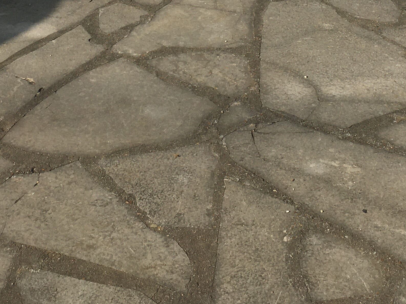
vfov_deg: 19.1
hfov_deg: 26.3
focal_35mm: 74
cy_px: -35
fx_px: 868
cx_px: 188
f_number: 2.2
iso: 25
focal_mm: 4.15
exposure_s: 1/2747
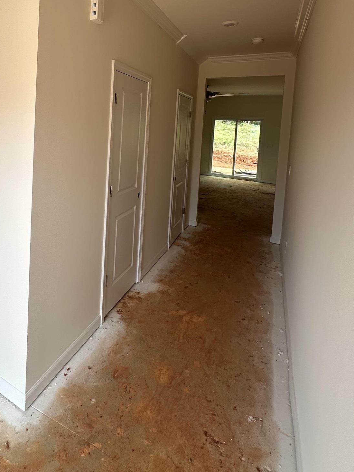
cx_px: 93
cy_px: 138
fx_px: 300
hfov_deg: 58.3
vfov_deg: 72.8
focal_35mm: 22
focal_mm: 2.22
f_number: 2.2
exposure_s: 1/252
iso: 40
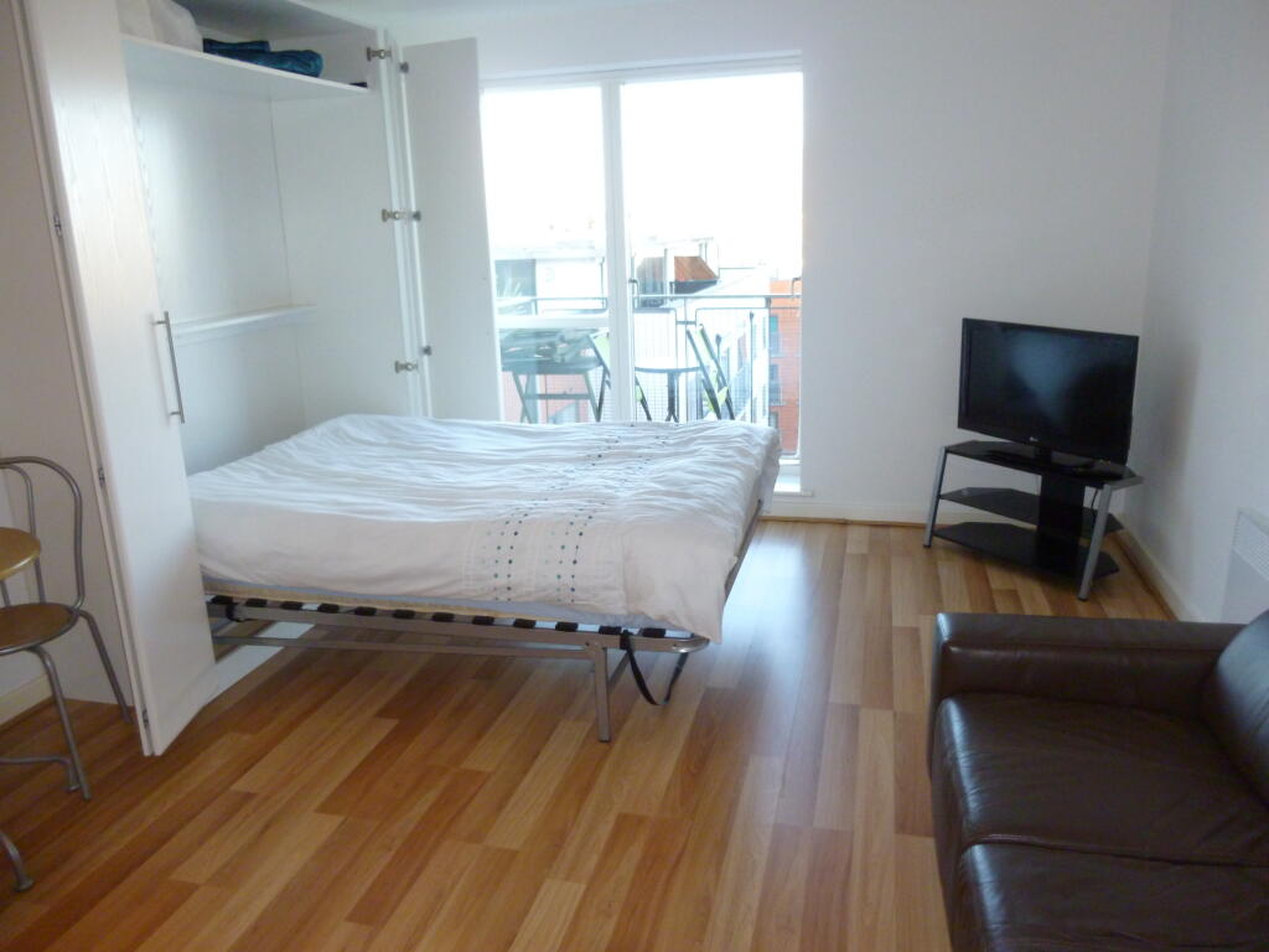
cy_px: 476
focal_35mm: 25
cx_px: 634
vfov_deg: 54.9
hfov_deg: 69.4
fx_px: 916
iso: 250
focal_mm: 4.5
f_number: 3.1
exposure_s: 1/60
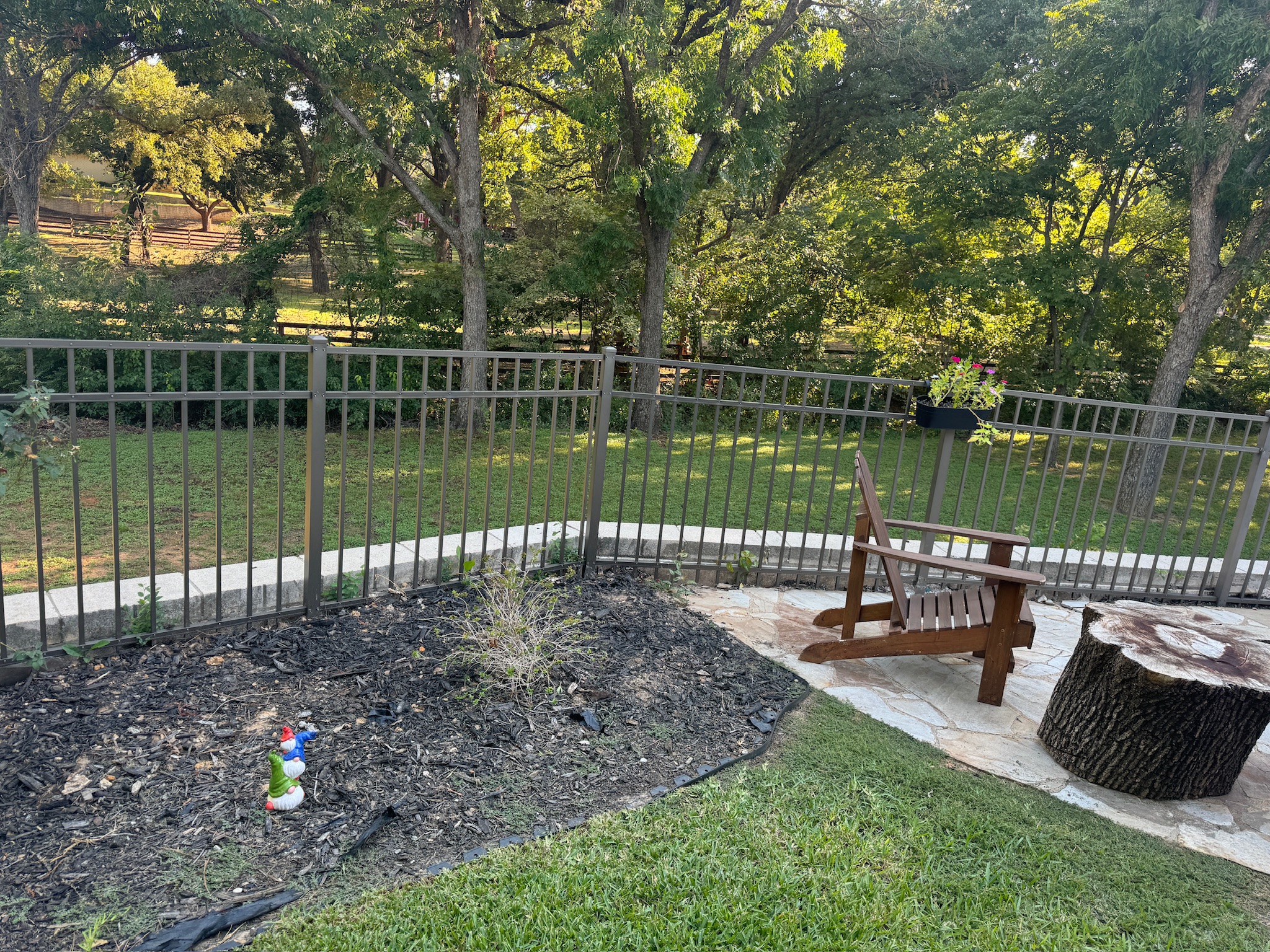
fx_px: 881
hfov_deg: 71.6
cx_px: 635
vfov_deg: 56.8
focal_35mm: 24
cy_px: 476
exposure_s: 1/127
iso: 50
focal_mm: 6.76
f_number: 1.78
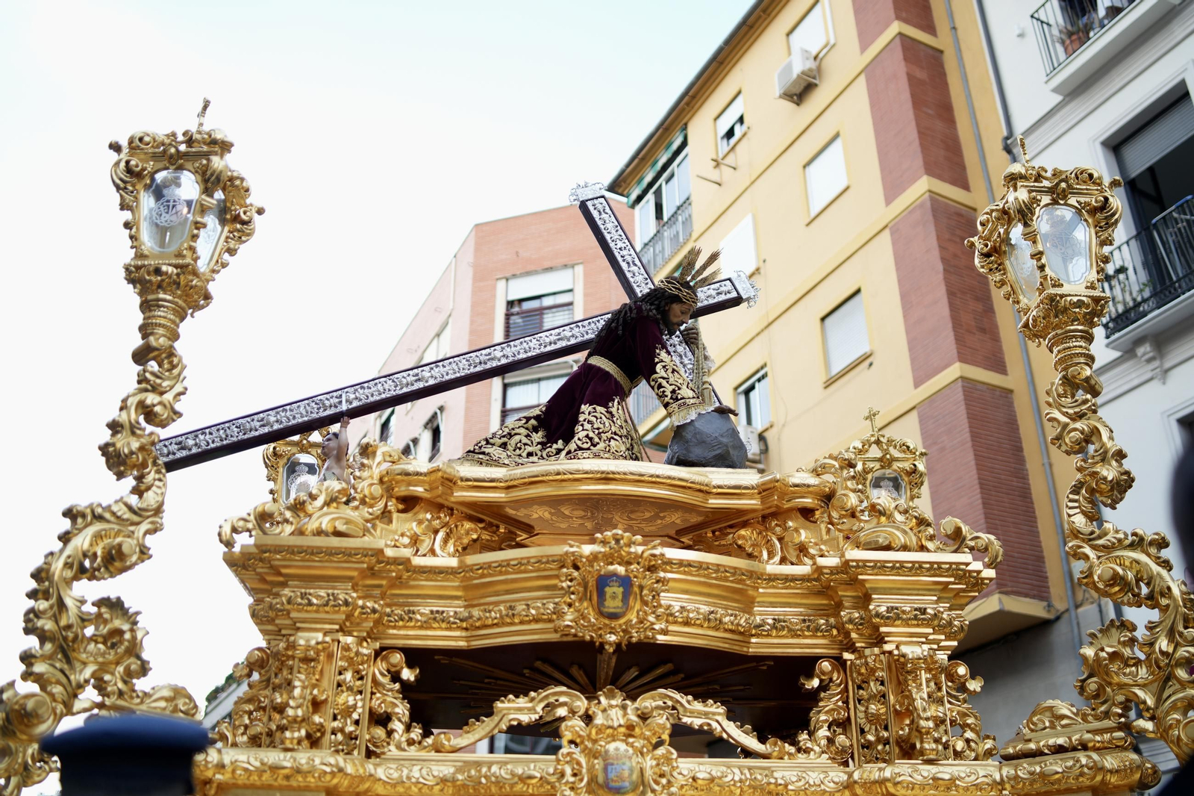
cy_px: 398
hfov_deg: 54.4
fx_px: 1161
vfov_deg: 37.8
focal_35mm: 35
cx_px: 597
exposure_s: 1/250
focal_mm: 35
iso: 100
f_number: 1.4
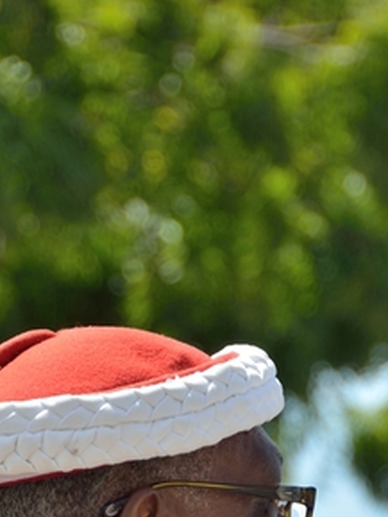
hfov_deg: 3.3
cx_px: 249
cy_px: 592
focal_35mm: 453
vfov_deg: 4.4
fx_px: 6765
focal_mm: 130
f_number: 6.3
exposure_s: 1/320
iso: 100
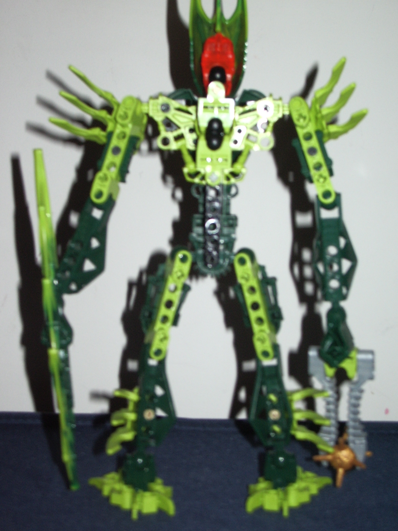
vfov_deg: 31.2
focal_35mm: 62
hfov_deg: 23.7
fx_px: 950
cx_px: 199
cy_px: 266
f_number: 3.5
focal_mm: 10.2
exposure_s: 1/50
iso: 100
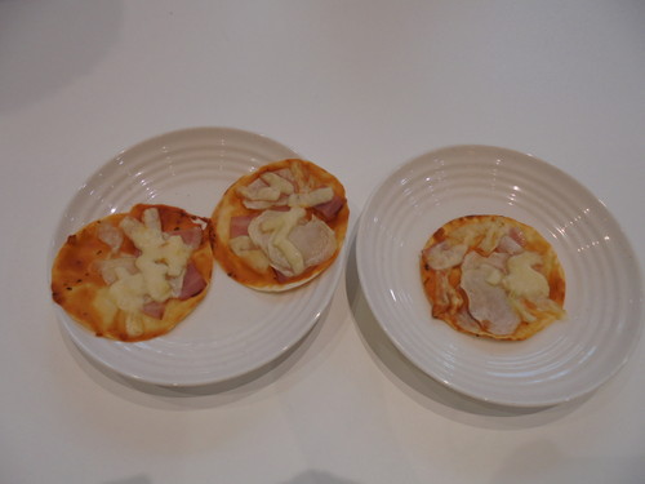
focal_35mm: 26
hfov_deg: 67.3
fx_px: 484
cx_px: 322
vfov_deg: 53.1
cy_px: 242
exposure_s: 1/60
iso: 100
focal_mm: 4.6
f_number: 3.5
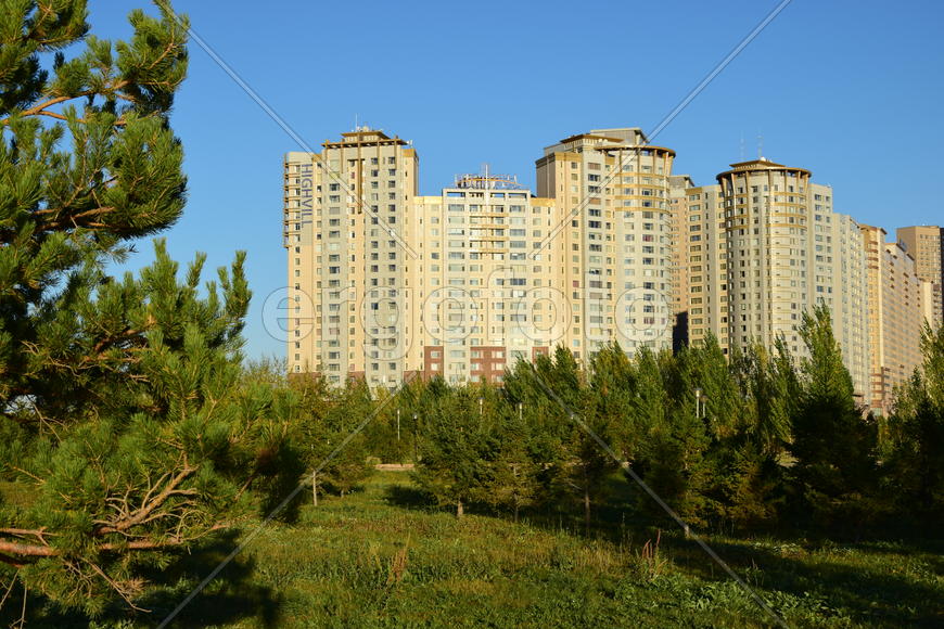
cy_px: 314
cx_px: 472
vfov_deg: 25.8
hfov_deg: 37.9
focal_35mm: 52
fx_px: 1377
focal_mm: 35
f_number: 9
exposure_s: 1/200
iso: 100
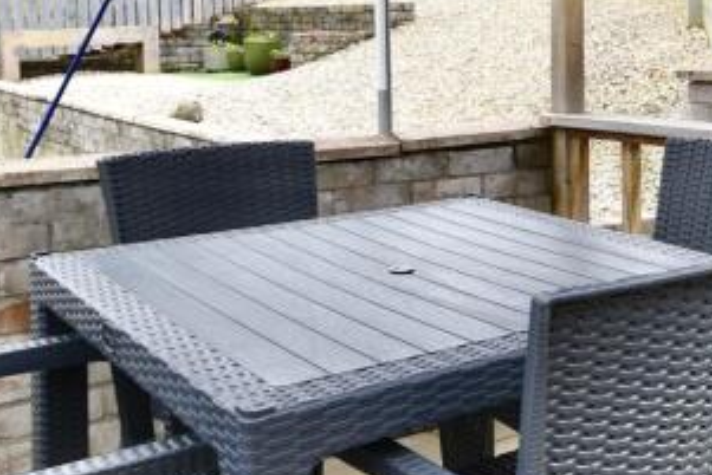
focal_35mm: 51
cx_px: 554
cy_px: 30
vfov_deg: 25.5
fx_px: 1009
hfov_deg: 37.7
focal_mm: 10
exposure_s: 1/30
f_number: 8
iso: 100
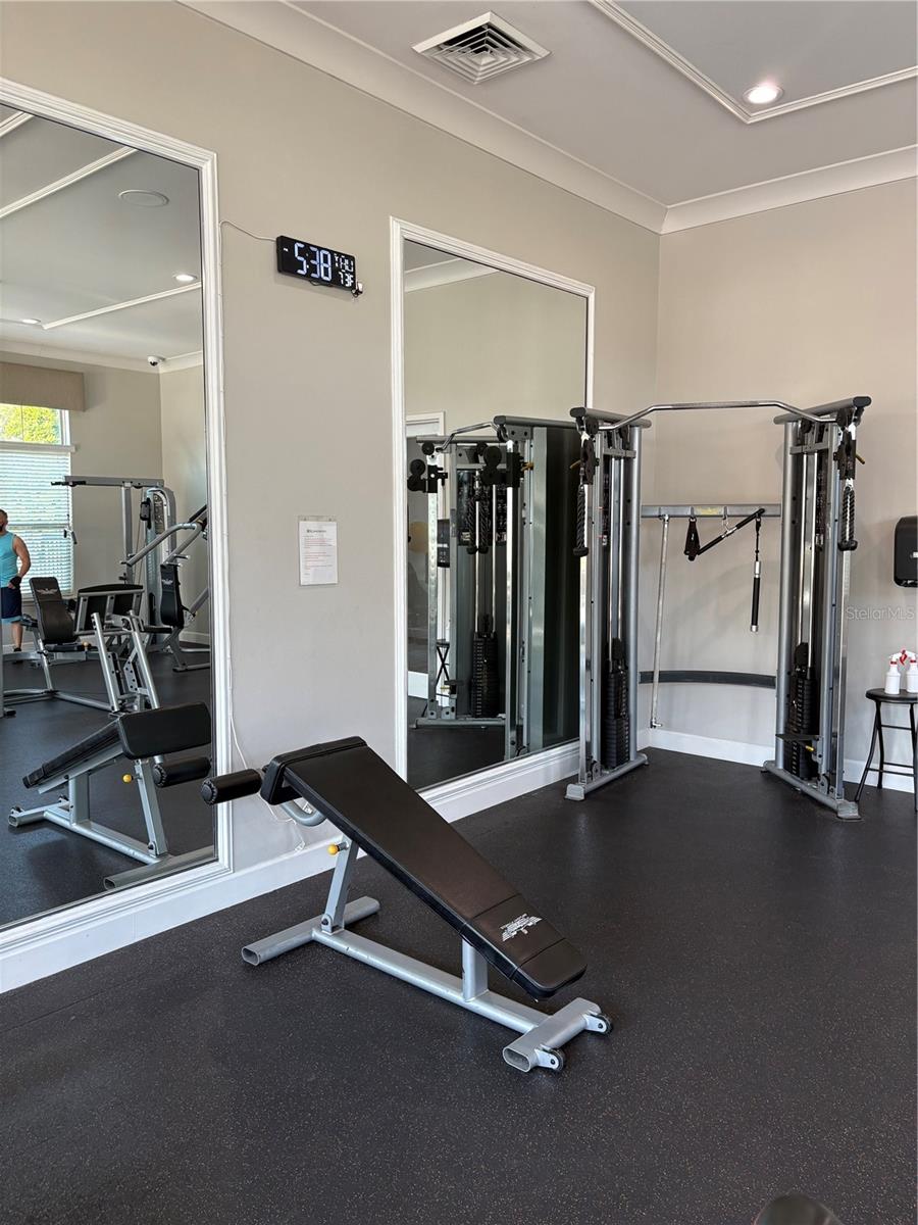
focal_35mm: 26
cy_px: 612
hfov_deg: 53.1
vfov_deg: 67.3
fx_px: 919
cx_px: 459
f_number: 1.6
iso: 80
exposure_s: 1/60
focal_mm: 5.96
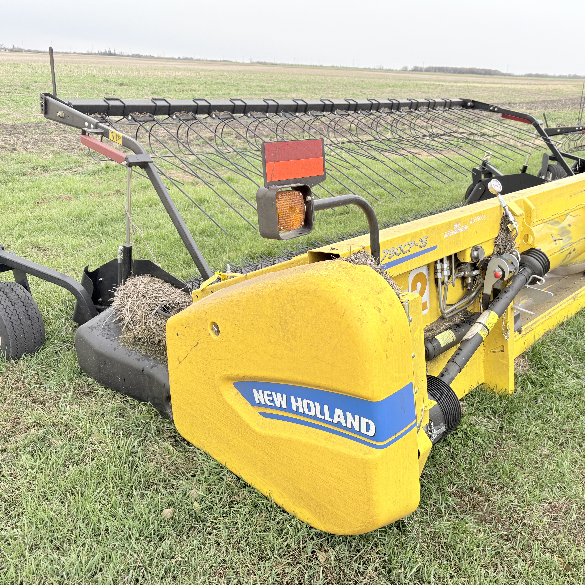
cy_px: 290
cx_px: 335
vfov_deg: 52.5
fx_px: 593
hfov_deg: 52.3
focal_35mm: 31
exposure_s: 1/147
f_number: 1.6
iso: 40
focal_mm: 5.96
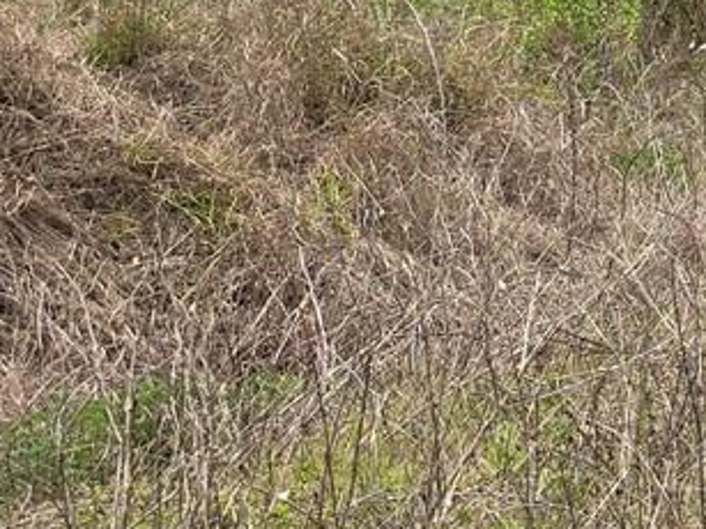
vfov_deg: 12.2
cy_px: -12
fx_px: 2446
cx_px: 1207
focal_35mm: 120
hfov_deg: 14.7
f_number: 1.7
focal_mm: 6.3
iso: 12
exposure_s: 1/596
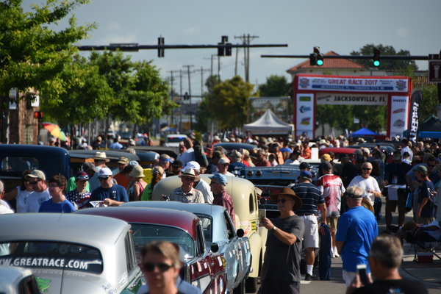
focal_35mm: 300
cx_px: 220
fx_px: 3675
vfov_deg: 4.6
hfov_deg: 6.9
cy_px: 147
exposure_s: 1/250
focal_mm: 200
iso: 100
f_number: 5.6
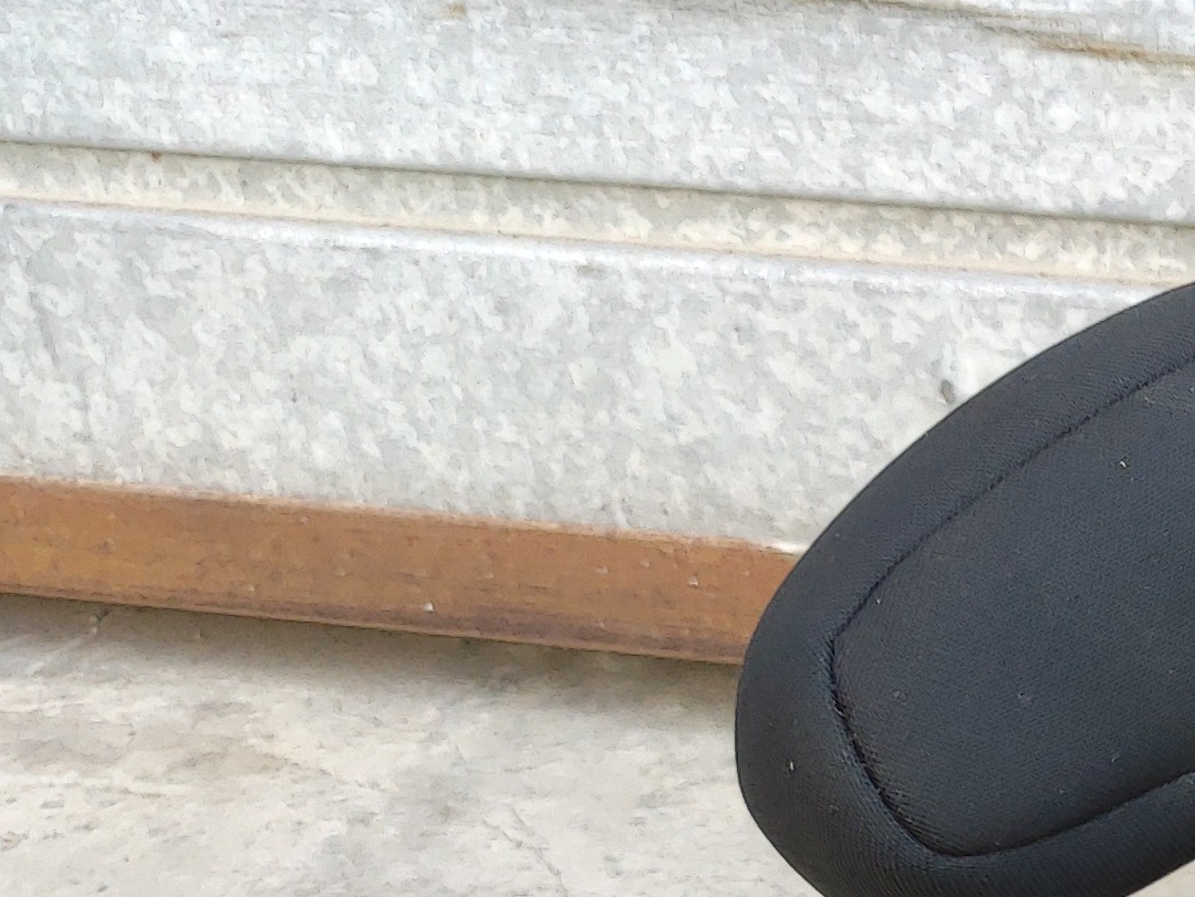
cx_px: 2121
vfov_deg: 12.8
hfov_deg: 15.8
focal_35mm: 107
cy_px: 1524
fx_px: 3695
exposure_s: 1/100
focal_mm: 5.43
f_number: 1.89
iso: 124
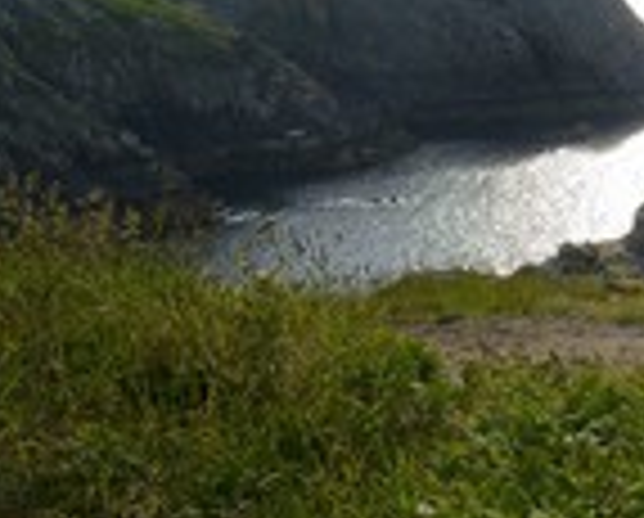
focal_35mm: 66
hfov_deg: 25.1
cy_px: 297
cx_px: 820
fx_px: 1261
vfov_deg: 23.2
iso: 100
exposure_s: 1/200
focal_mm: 24
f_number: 13
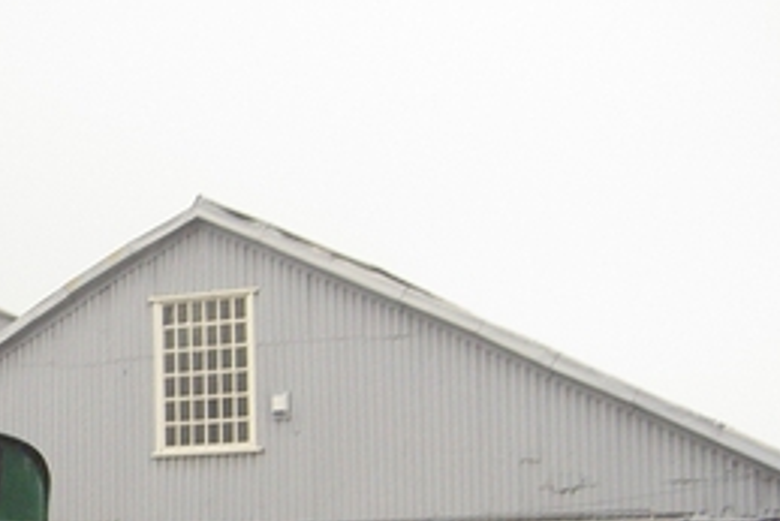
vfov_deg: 14.4
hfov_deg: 20.5
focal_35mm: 94
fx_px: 2038
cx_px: -114
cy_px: 515
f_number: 2.8
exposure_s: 1/125
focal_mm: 8
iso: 200
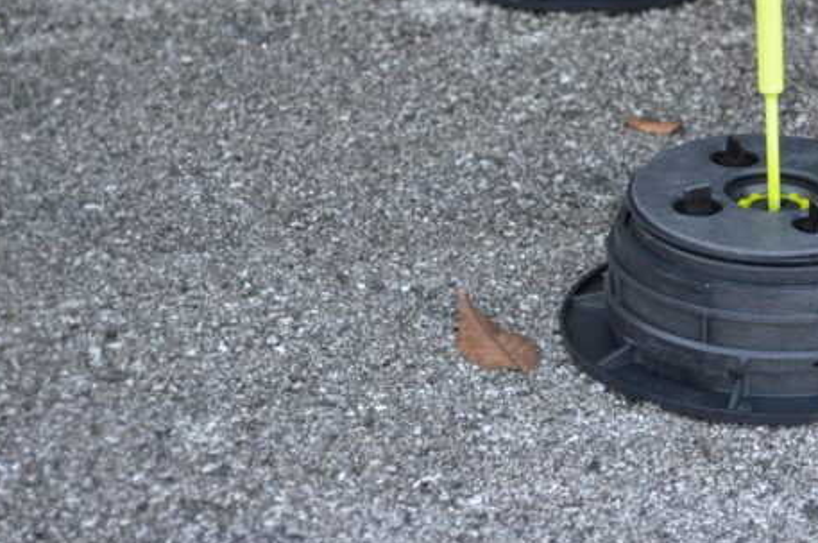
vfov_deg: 10.8
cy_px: 181
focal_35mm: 126
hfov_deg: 16.2
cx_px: 637
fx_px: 2858
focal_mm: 48
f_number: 5.6
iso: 400
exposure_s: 1/60
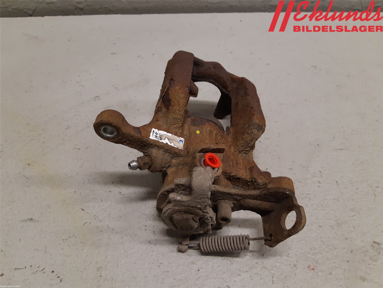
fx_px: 288
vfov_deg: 53.1
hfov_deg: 67.3
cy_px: 144
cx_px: 192
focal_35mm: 26
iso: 125
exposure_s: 1/50
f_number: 1.7
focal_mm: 3.93
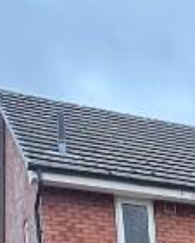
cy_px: 520
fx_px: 713
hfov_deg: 13.1
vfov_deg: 14.9
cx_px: 411
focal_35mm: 99
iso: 64
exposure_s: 1/99
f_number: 2.2
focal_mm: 2.22
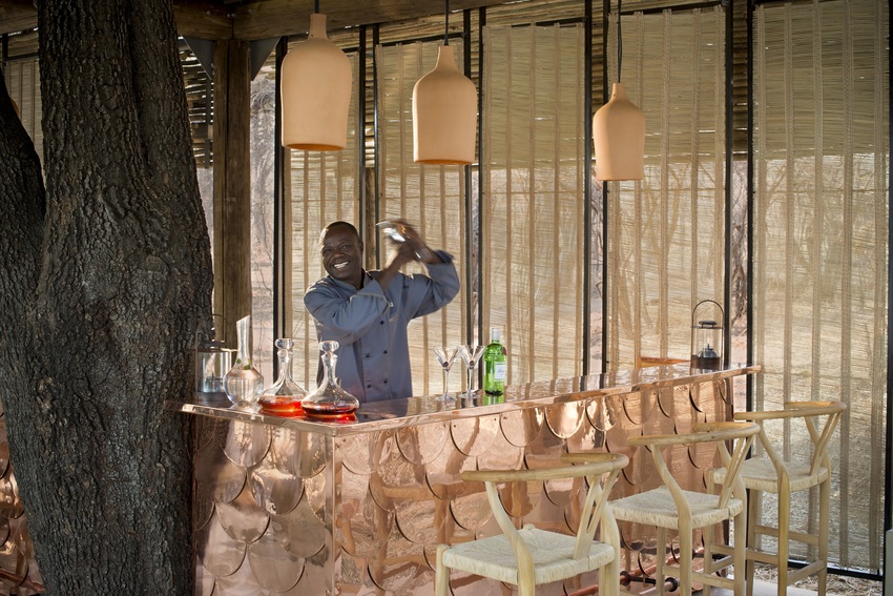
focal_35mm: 50
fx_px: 1240
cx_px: 446
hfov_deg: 39.6
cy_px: 298
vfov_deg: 27.0
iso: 200
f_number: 9.5
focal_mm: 50
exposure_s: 1/10
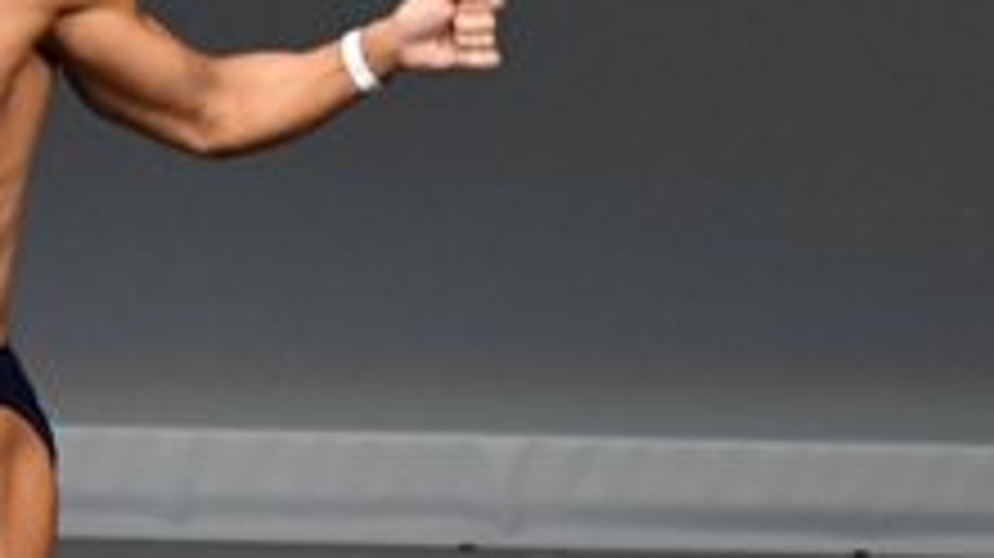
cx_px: -65
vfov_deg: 1.2
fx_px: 27553
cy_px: 261
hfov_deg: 2.1
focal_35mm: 1046
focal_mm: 190
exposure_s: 1/400
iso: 4000
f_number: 5.6
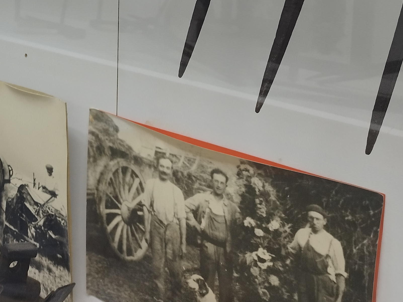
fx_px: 699
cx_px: 36
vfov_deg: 22.4
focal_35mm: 60
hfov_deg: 30.7
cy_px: -64
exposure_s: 1/50
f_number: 1.89
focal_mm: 5.89
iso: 170
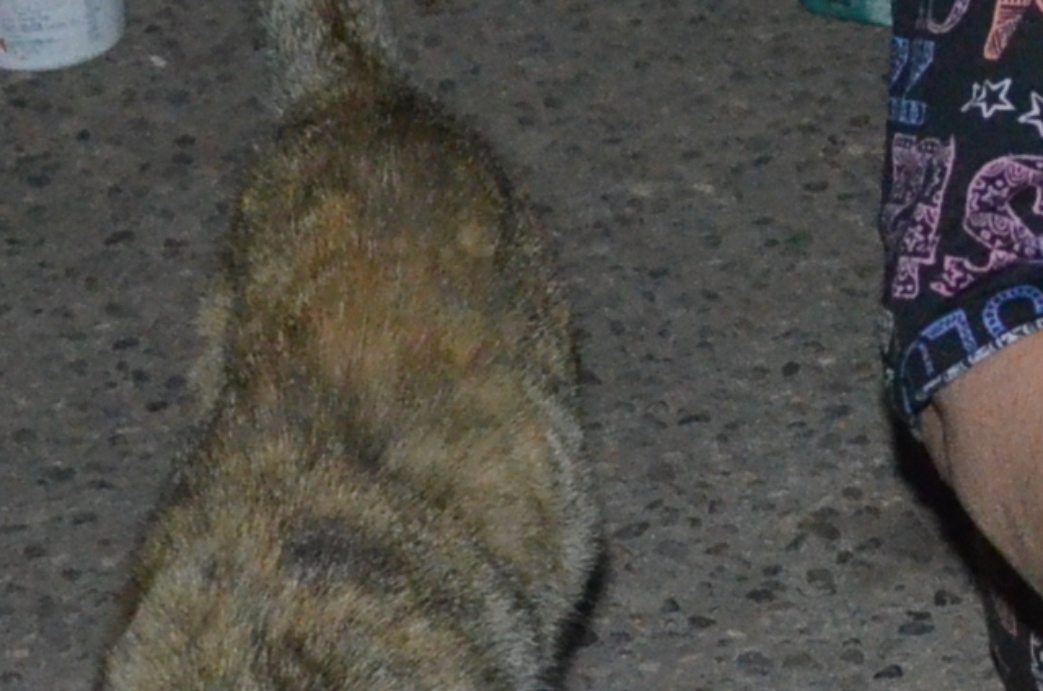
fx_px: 4511
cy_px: 101
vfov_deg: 8.7
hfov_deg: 12.7
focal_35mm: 156
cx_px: 1408
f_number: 3.5
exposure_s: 1/60
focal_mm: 18
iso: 3200
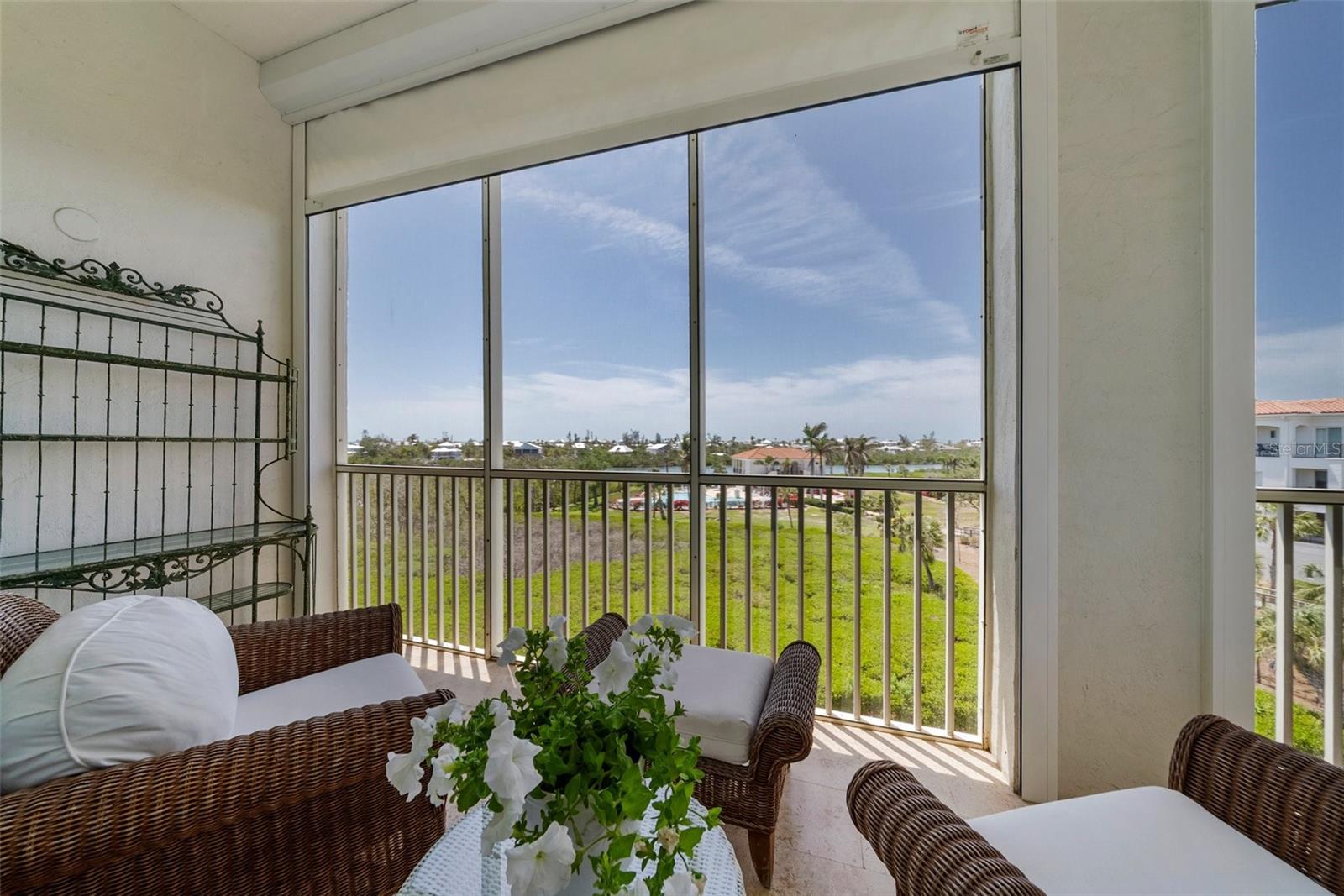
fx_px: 448
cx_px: 672
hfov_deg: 112.6
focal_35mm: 12
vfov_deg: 90.0
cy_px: 448
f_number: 9
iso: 250
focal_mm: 12
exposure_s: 1/80
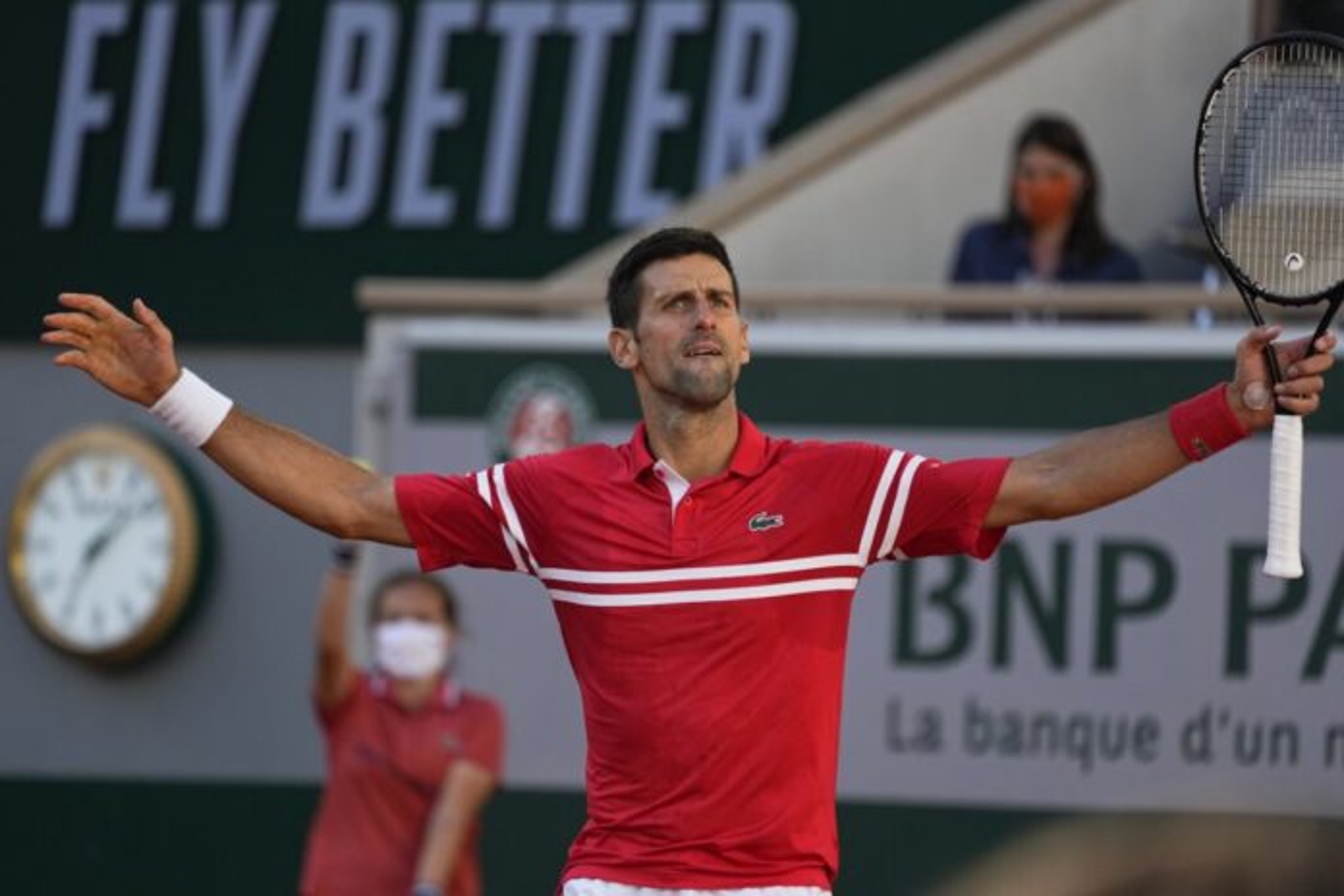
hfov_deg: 5.5
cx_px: 672
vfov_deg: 3.7
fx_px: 13924
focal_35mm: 373
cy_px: 448
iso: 1250
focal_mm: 373
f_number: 5.6
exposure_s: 1/1600
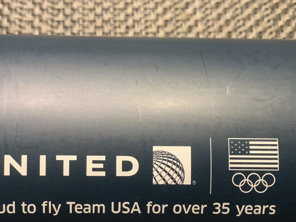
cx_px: 109
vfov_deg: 26.7
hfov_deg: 35.3
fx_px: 462
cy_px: 160
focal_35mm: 54
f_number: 1.8
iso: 320
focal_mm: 4.25
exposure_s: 1/50
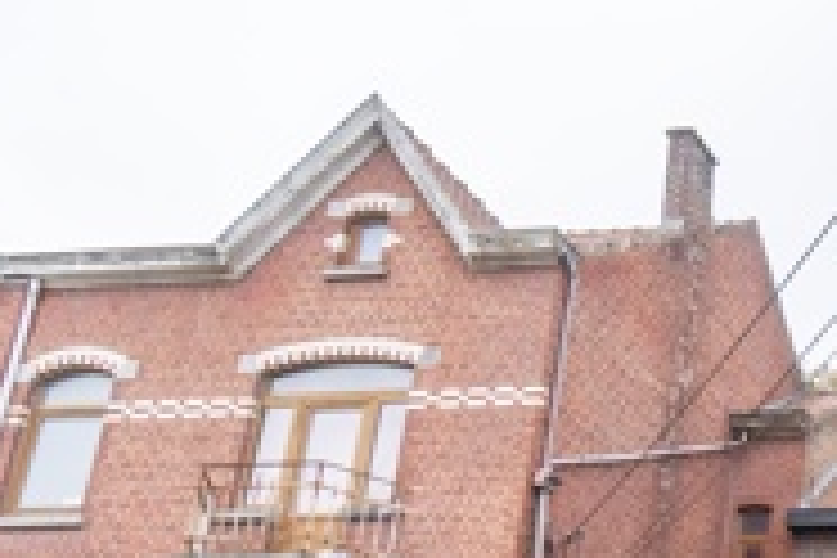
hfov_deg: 25.5
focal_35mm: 58
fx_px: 1348
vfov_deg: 22.0
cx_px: 1269
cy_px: 634
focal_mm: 10
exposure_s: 1/125
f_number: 6.3
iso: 100
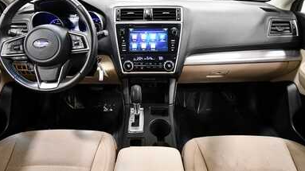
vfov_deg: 49.4
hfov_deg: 78.7
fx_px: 186
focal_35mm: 23
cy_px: 78
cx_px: 149
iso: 3200
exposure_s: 1/80
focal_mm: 14
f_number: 5
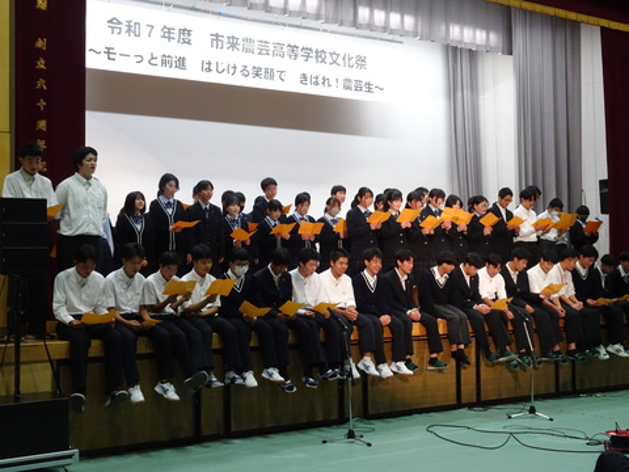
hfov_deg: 38.2
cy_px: 236
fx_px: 909
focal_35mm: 50
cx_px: 314
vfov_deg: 29.1
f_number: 4.5
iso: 800
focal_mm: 8.51
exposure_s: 1/50
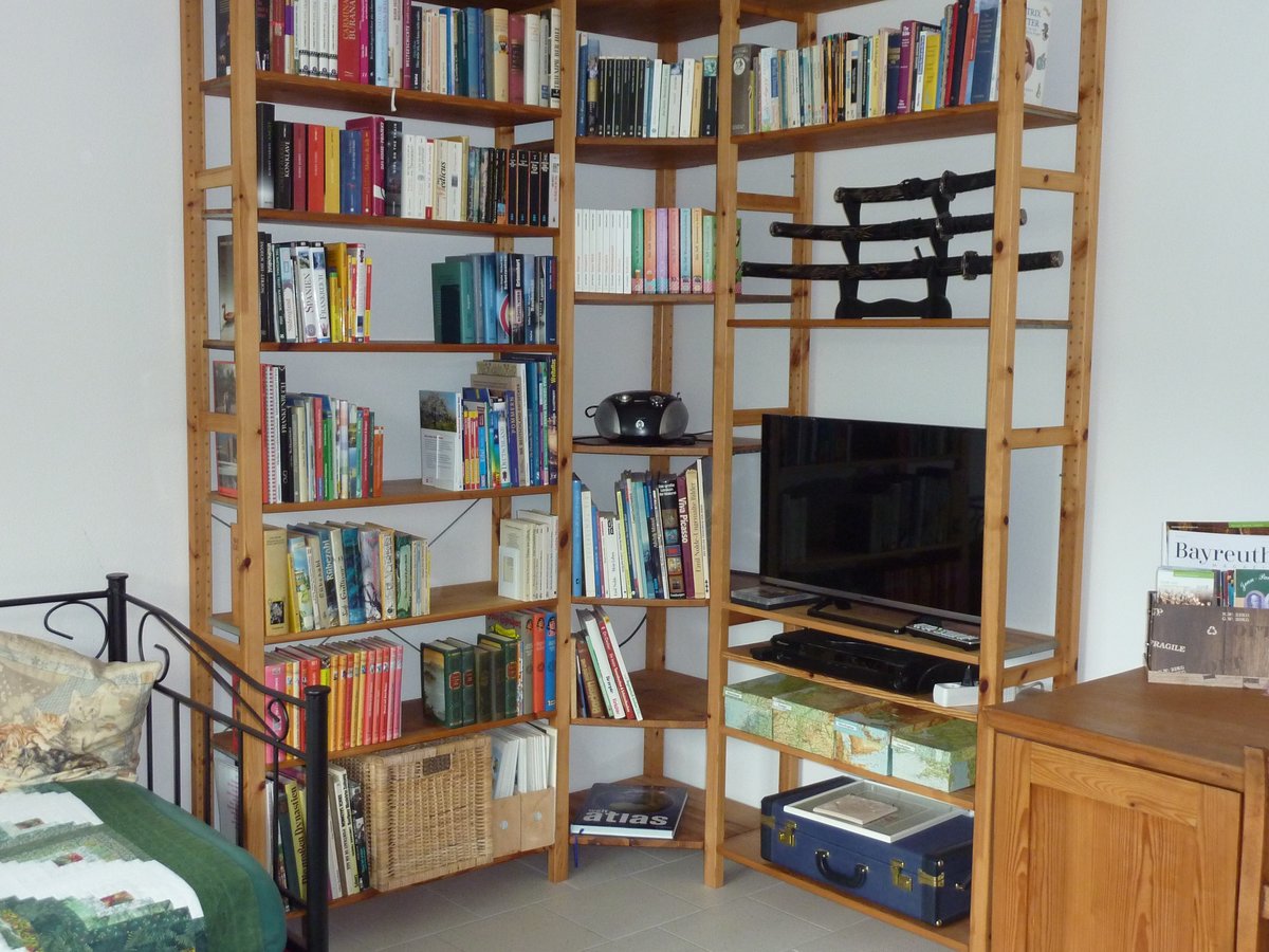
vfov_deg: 36.0
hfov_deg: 46.8
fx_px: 1466
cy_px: 476
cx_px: 634
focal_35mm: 40
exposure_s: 1/60
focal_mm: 6.5
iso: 320
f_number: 3.6
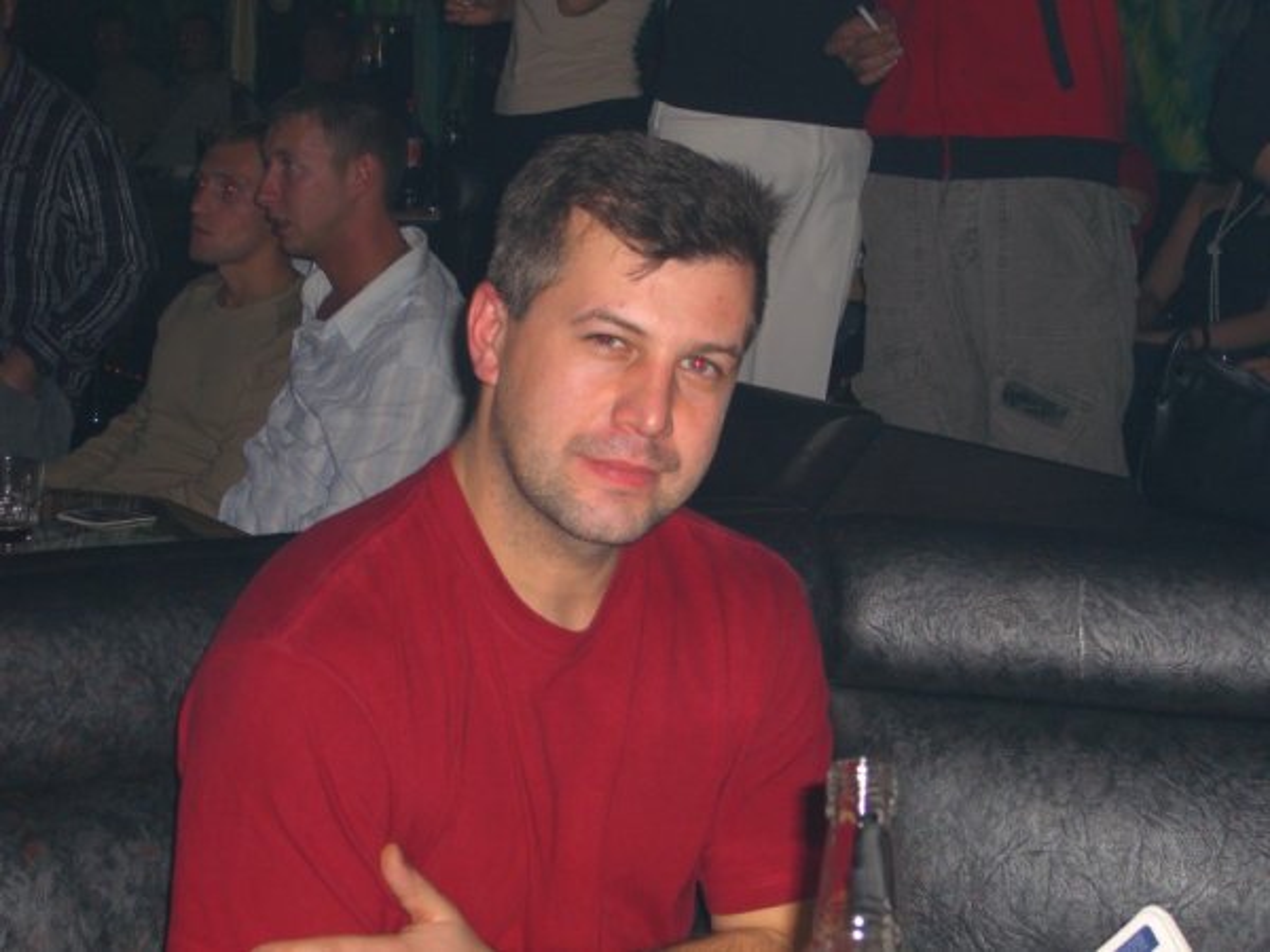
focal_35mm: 68
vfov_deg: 21.6
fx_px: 2495
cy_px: 476
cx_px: 635
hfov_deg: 28.6
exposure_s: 1/60
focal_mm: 14.2
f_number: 4
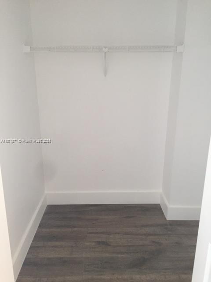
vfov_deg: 61.7
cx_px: 106
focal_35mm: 29
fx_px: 236
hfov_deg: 48.2
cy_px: 141
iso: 160
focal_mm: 4.15
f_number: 2.2
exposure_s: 1/30
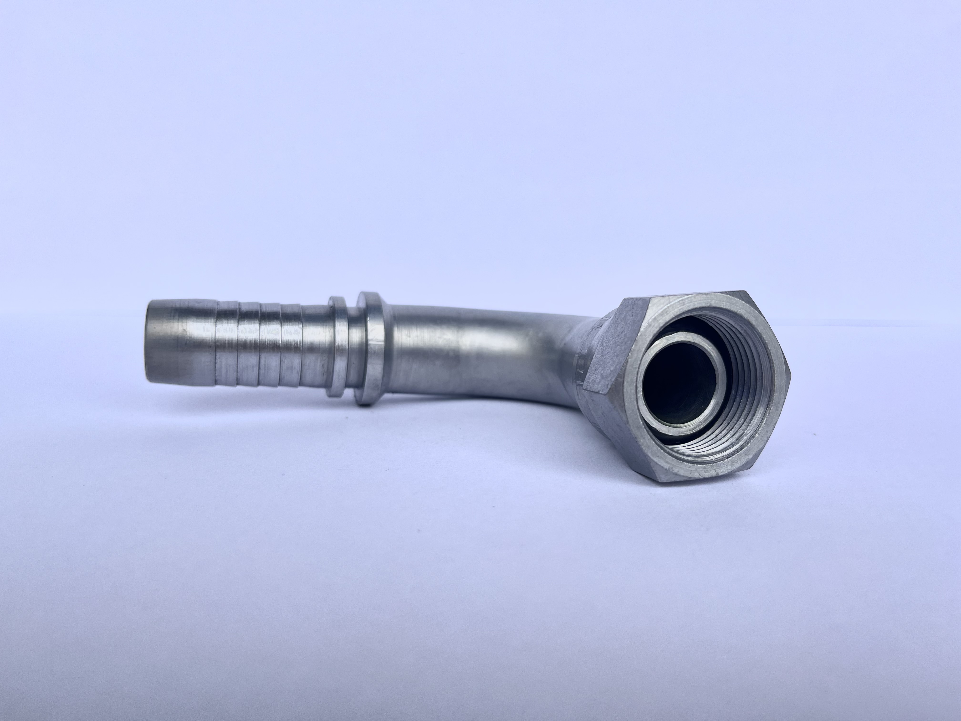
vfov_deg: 53.1
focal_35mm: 26
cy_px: 360
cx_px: 480
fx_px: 722
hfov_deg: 67.3
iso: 50
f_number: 1.6
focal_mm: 5.1
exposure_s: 1/547
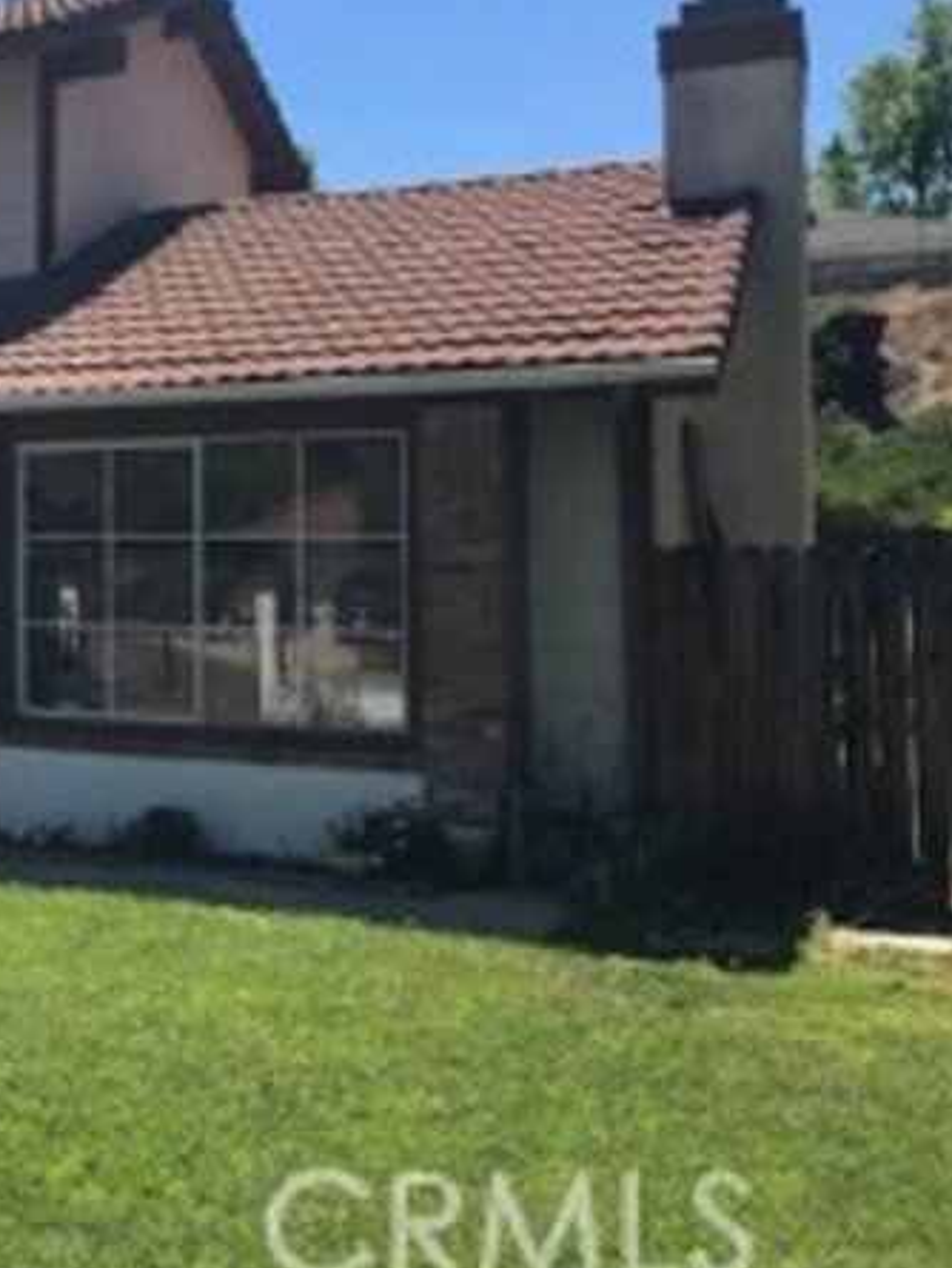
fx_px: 1723
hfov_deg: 28.3
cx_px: -74
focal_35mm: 47
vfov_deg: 40.3
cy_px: 516
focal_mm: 4
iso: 20
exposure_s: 1/1245
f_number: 1.8
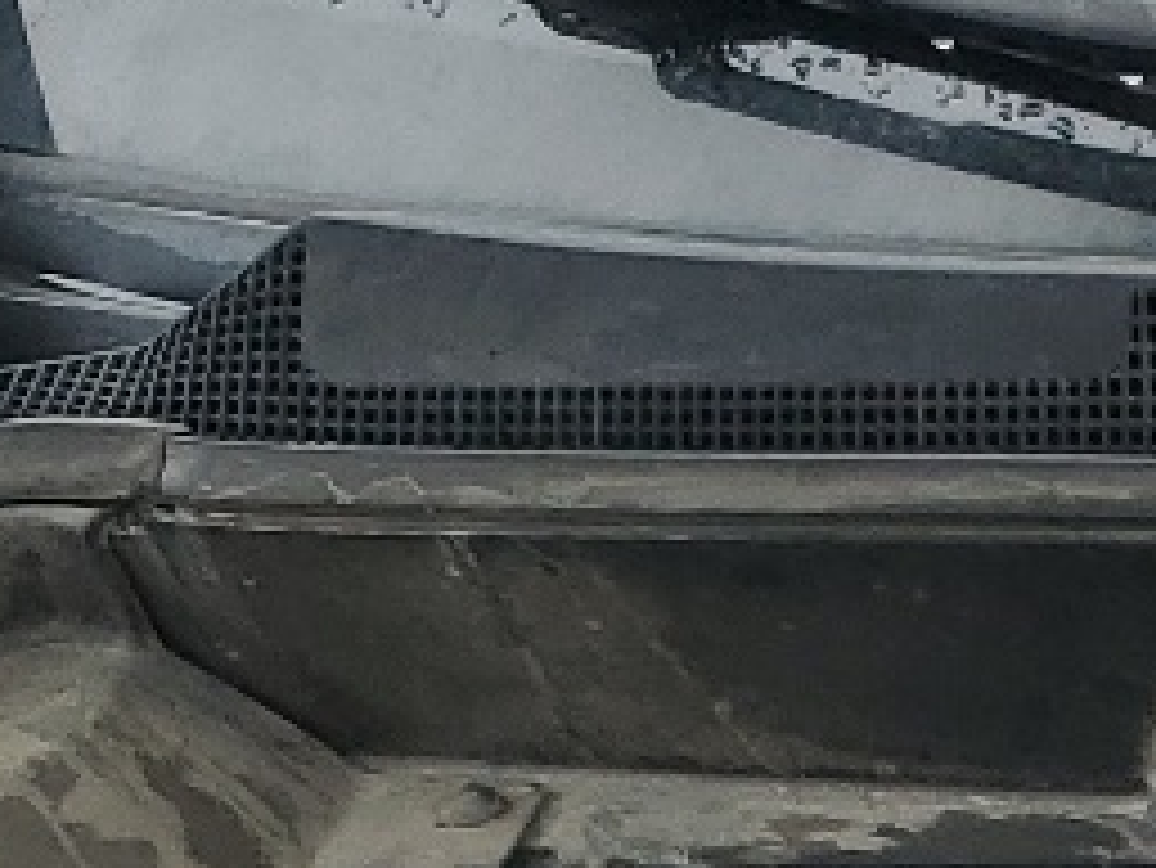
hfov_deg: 10.9
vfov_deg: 8.0
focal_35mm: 162
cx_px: 2478
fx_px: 5413
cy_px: 2528
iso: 50
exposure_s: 1/263
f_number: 1.5
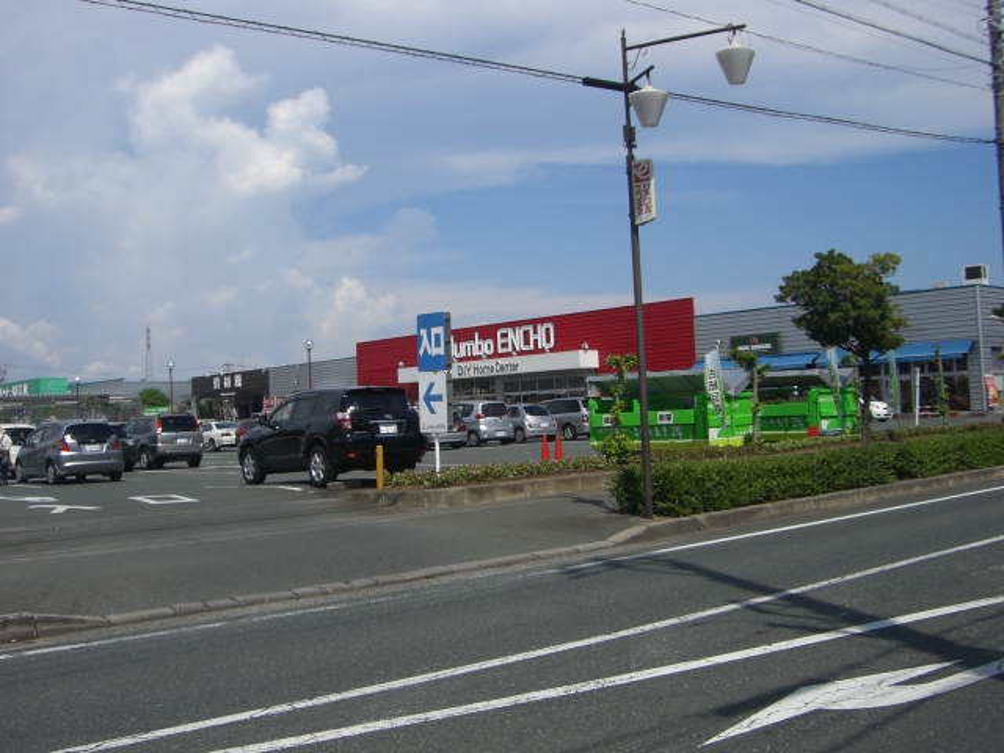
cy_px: 376
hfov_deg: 49.0
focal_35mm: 38
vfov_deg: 37.7
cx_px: 502
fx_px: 1102
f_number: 4.3
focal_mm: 6.2
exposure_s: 1/1600
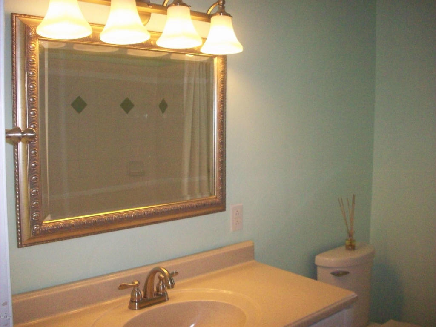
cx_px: 218
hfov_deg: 50.1
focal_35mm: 37
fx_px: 466
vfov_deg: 38.7
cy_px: 164
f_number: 2.8
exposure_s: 1/128
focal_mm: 6.2
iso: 400
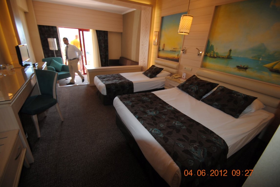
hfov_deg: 100.3
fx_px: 117
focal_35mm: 15
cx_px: 140
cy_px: 94
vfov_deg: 77.5
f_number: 3.5
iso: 200
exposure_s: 1/60
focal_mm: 10
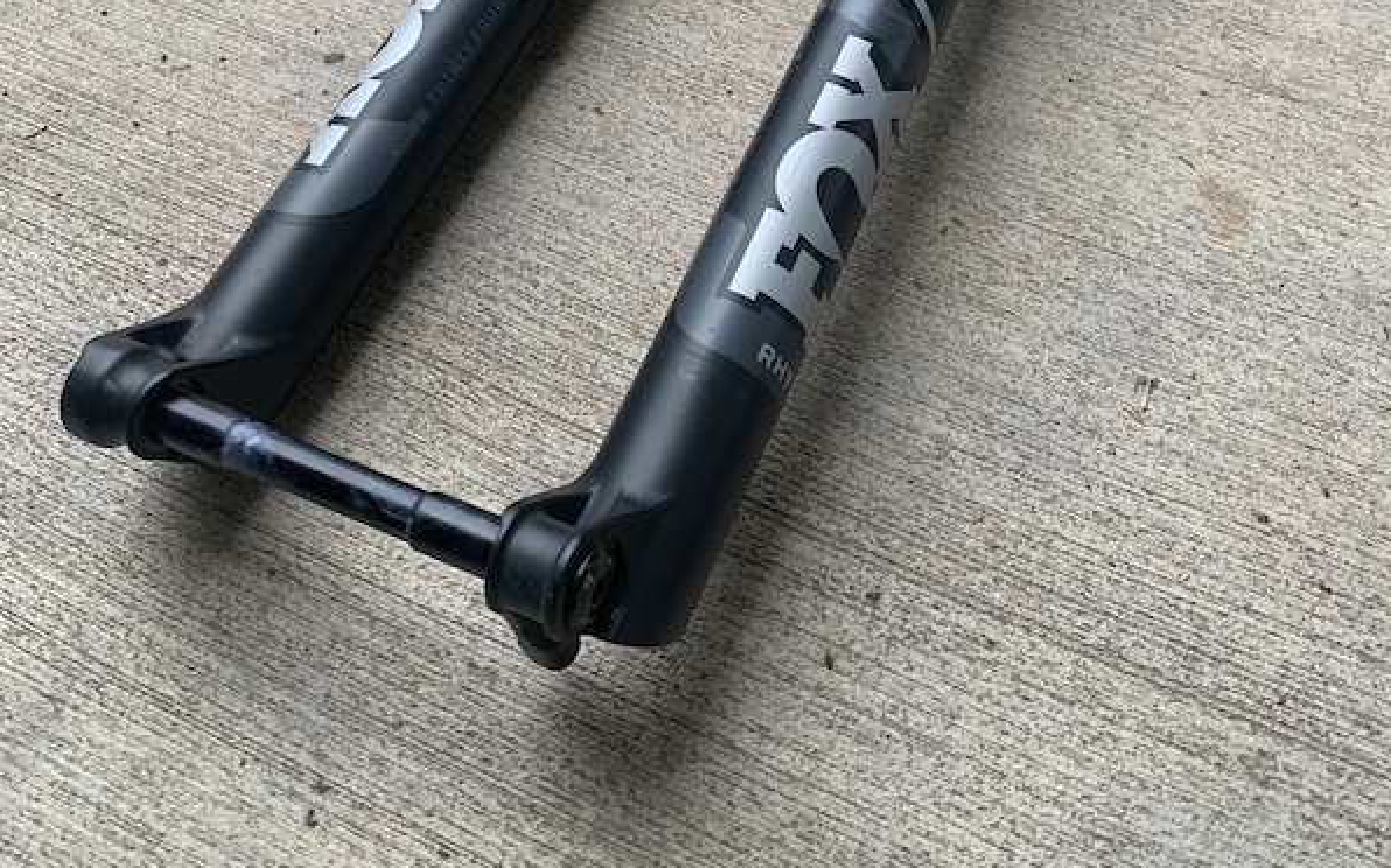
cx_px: 696
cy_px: 26
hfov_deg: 52.8
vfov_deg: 32.1
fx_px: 1402
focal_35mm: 37
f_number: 1.8
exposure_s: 1/97
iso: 100
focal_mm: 4.25
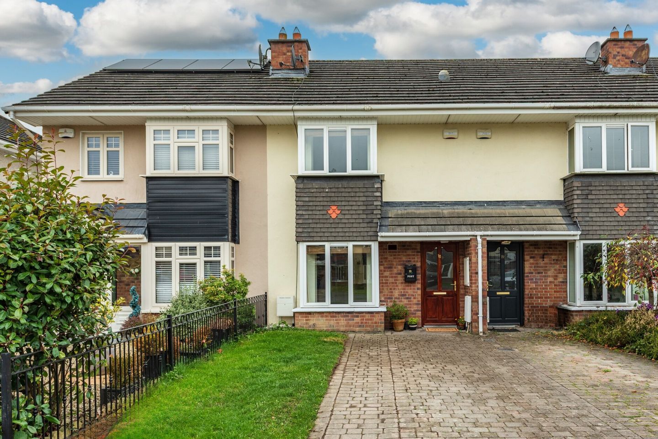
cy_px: 220
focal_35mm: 24
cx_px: 329
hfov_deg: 73.7
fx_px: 439
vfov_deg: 53.1
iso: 400
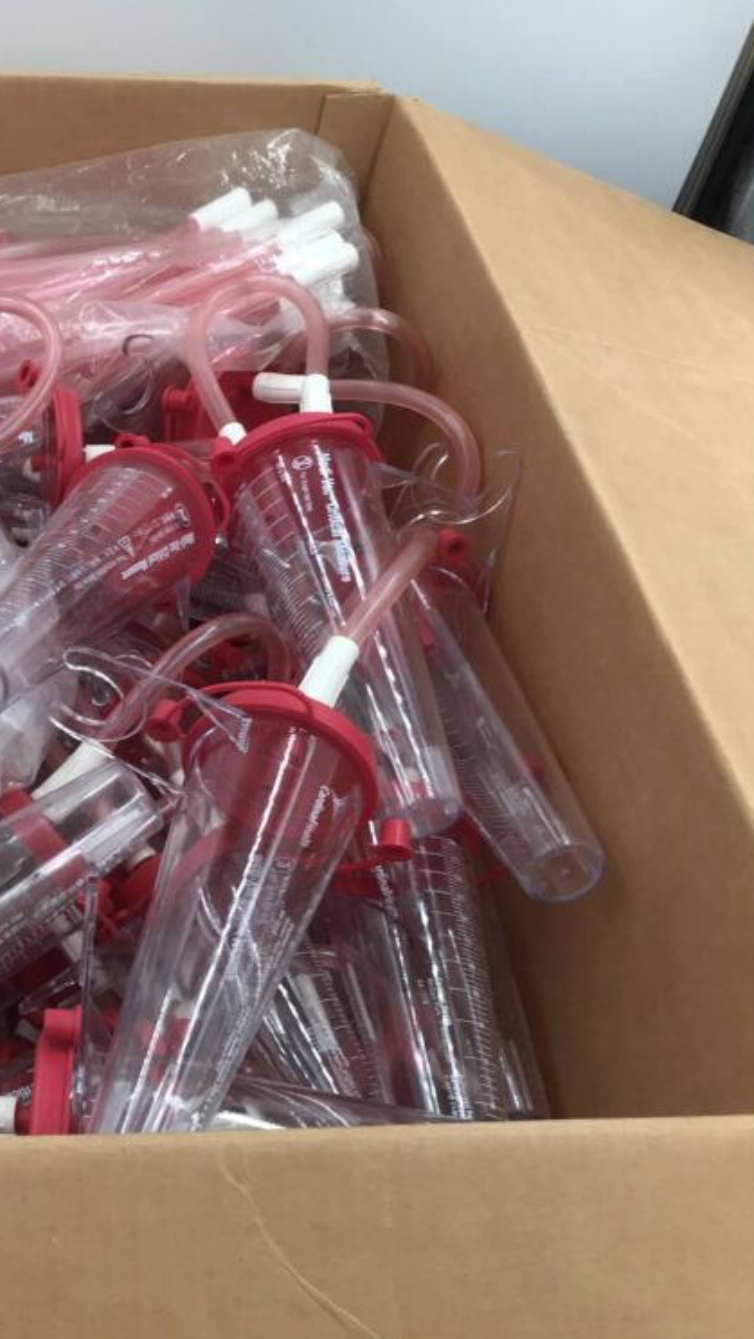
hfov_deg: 27.2
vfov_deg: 49.4
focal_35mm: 41
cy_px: 670
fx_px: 1456
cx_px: -18
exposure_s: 1/60
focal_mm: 3.99
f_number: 1.8
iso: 25
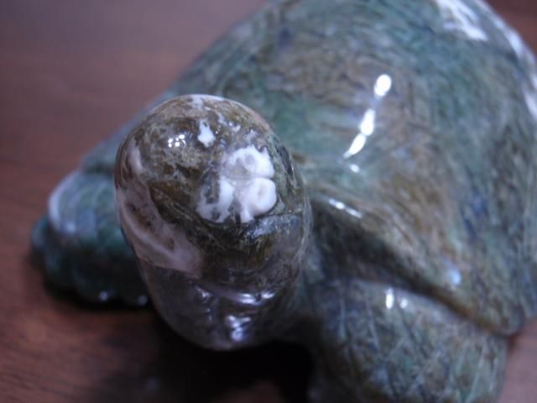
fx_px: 621
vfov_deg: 36.0
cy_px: 202
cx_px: 268
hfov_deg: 46.8
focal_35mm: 40
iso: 200
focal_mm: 7.25
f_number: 3.9
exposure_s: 1/15
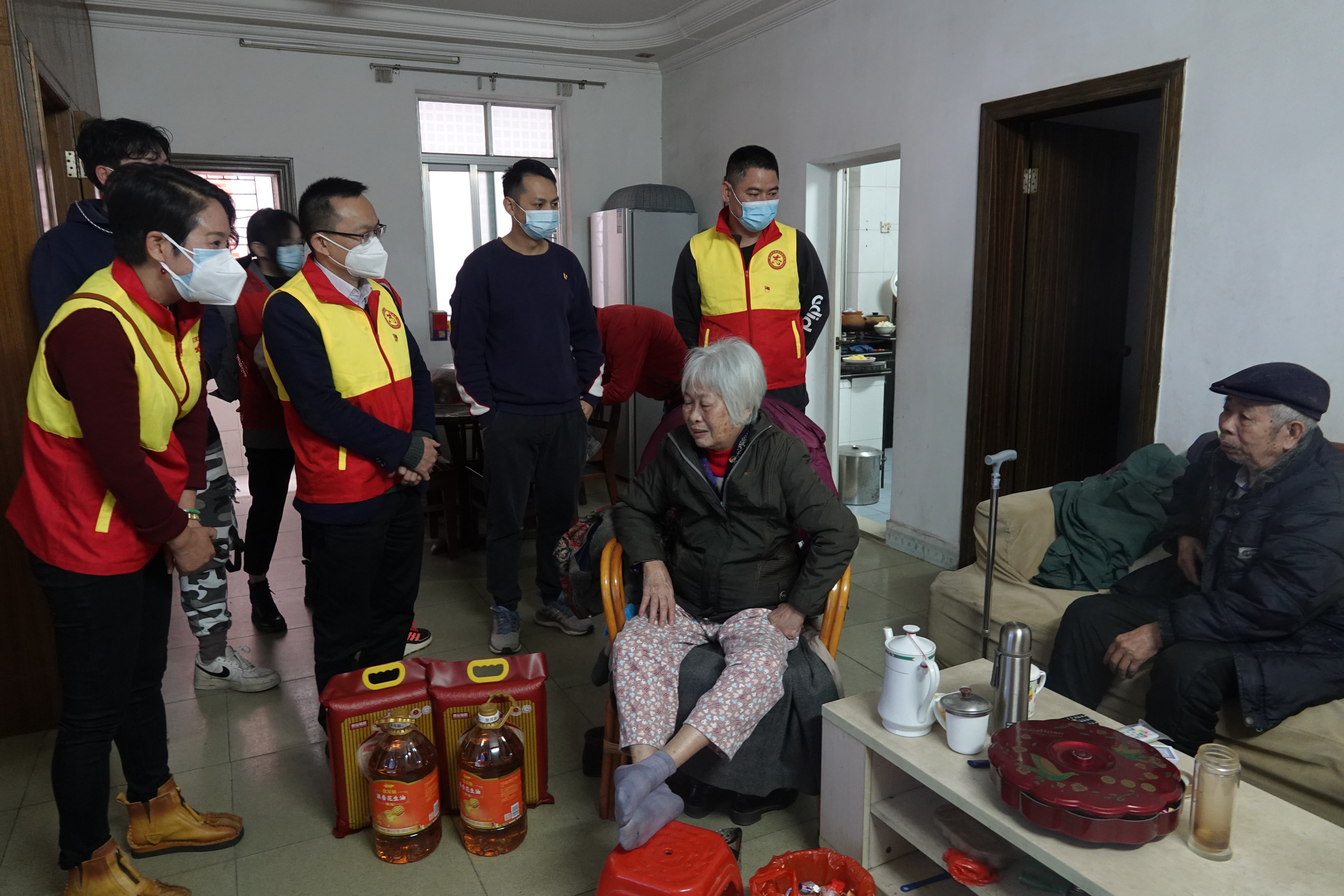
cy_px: 448
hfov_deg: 73.7
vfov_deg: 53.1
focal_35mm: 24
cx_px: 672
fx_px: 896
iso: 800
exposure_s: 1/25
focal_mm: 8.8
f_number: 2.4
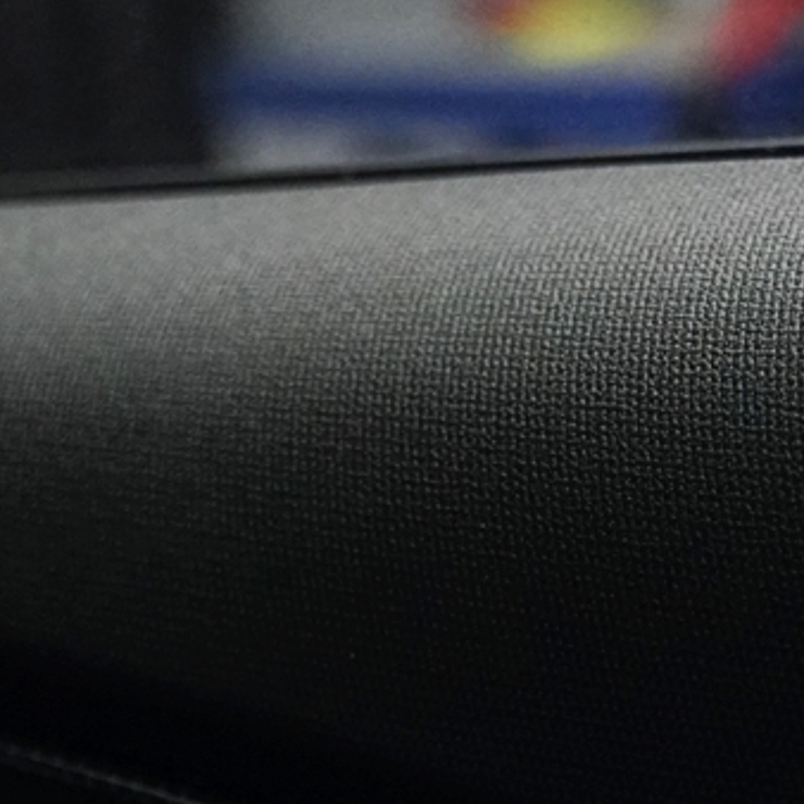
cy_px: 1294
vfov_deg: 11.0
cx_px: 338
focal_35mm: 151
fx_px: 3968
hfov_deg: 11.6
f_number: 4
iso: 4000
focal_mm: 30
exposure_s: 1/60
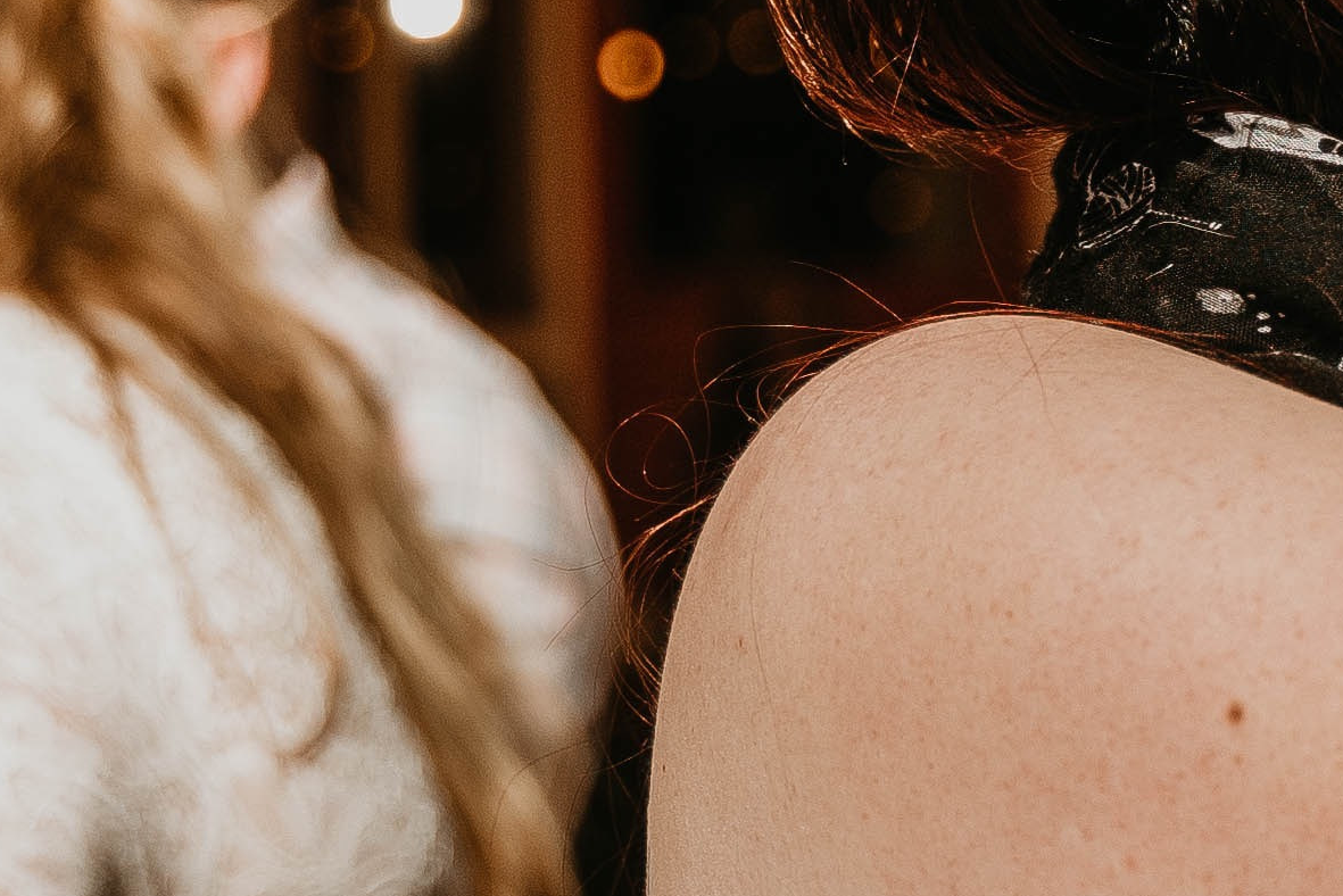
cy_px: 540
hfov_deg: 10.4
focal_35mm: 193
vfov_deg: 7.1
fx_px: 7201
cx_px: 1731
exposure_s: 1/200
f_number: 2.8
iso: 400
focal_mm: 38
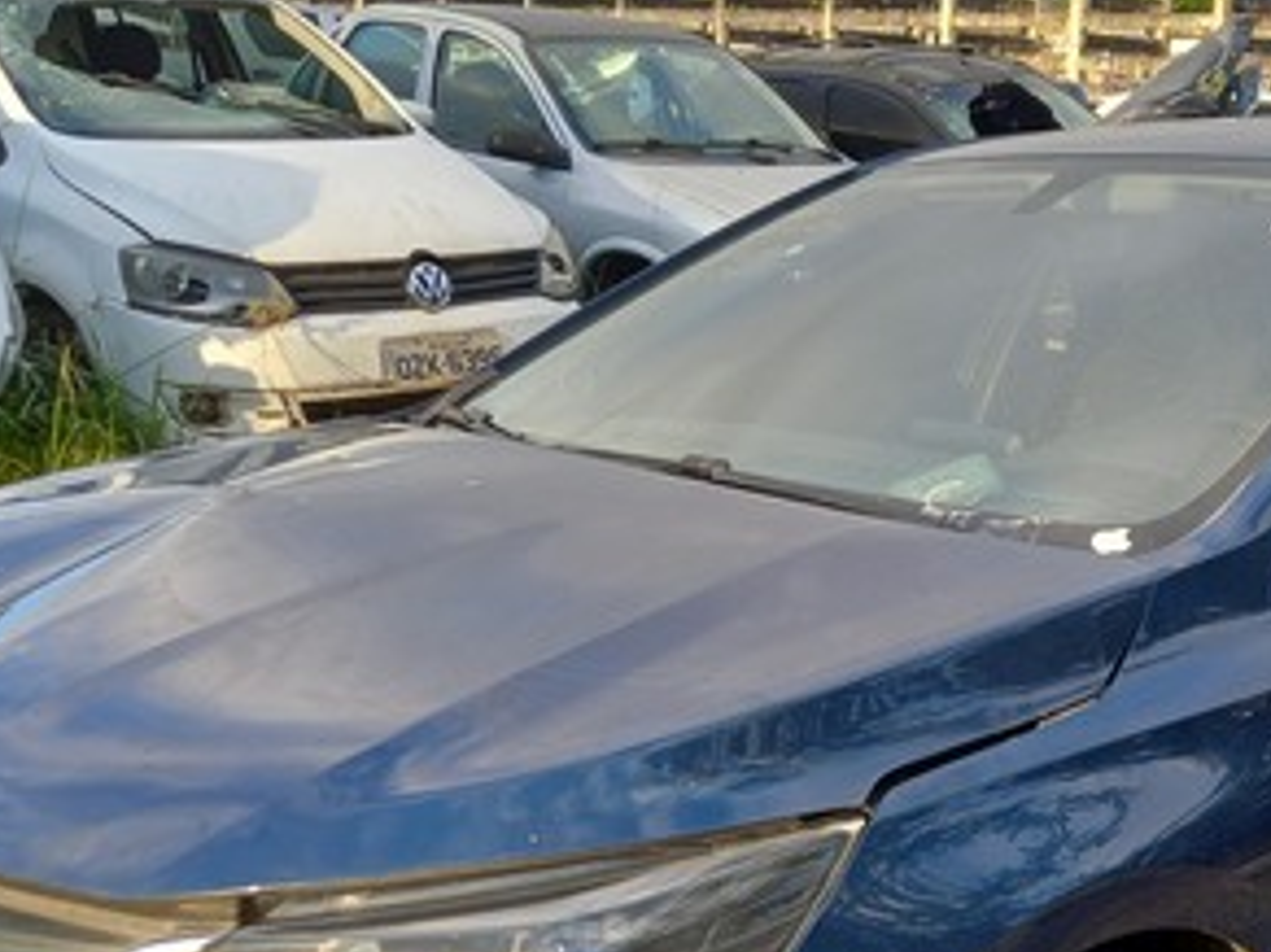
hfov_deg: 34.2
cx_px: 948
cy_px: 808
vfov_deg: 25.9
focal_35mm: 55
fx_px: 2019
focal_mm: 4.6
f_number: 2
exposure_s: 1/120
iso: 50
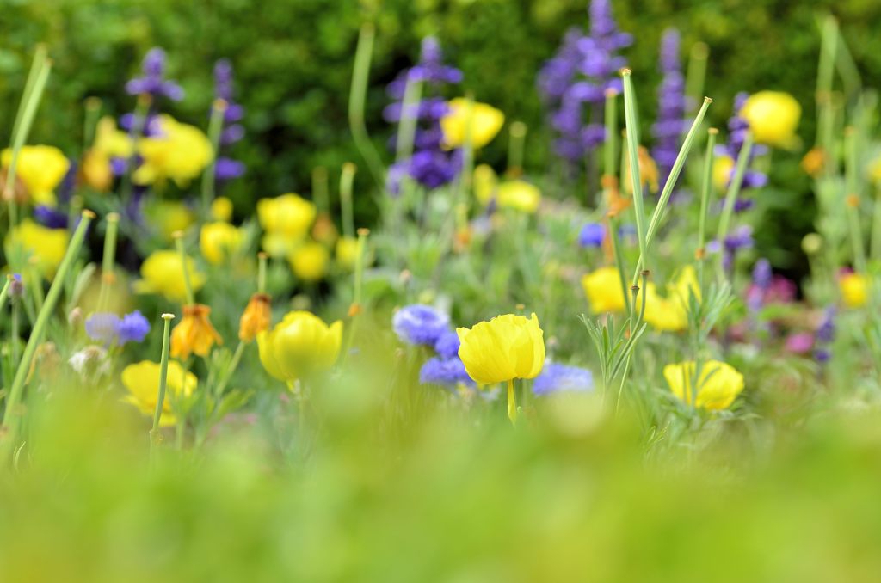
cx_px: 440
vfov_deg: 10.1
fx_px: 3297
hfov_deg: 15.2
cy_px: 292
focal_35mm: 135
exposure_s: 1/400
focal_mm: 90
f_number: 7.1
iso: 160
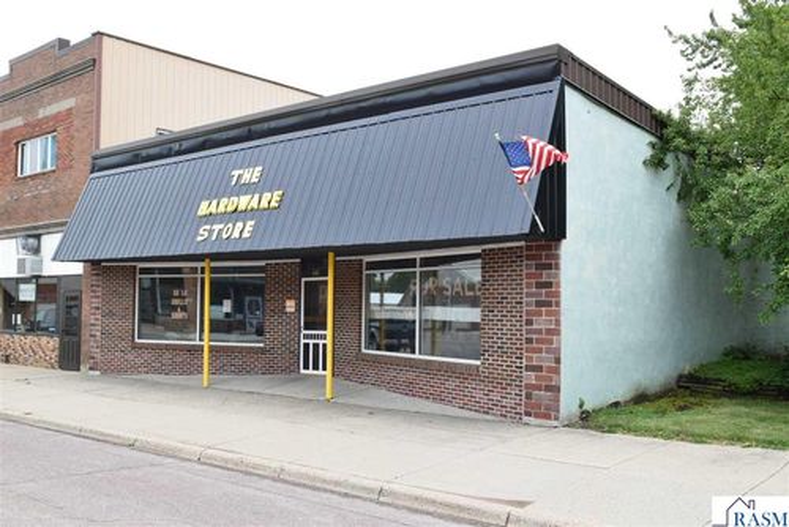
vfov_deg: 36.9
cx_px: 394
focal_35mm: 36
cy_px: 264
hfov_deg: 53.1
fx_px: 789
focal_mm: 24
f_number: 11
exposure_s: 1/500
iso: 1600
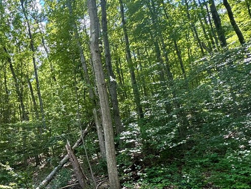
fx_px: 210
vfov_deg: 47.2
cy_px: 131
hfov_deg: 53.7
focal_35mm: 29
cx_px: 24
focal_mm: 2.22
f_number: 2.2
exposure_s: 1/109
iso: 40
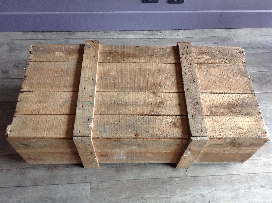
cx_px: 136
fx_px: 275
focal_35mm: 35
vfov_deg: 40.6
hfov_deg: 52.7
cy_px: 102
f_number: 2.4
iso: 160
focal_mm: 4.28
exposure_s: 1/15
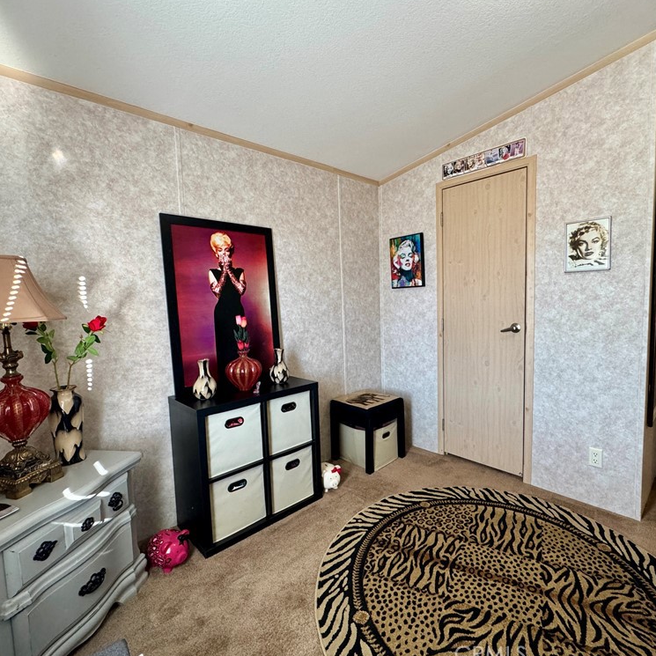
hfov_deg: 83.8
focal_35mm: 17
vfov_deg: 84.0
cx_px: 351
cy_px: 328
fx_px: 364
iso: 320
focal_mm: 2.22
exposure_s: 1/99
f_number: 2.2
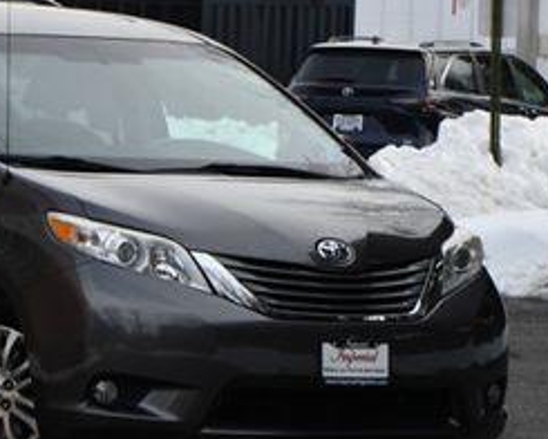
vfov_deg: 4.6
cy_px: 73
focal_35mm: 337
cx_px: -31
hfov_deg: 5.7
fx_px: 5466
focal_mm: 92
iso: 160
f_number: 8
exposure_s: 1/250
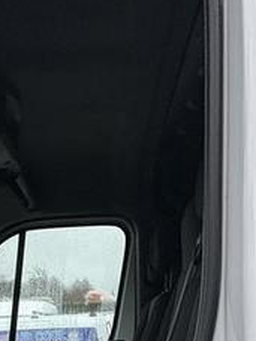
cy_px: 471
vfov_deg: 27.5
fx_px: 542
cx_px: 90
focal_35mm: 55
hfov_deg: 26.4
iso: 40
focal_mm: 2.22
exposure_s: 1/99
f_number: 2.2
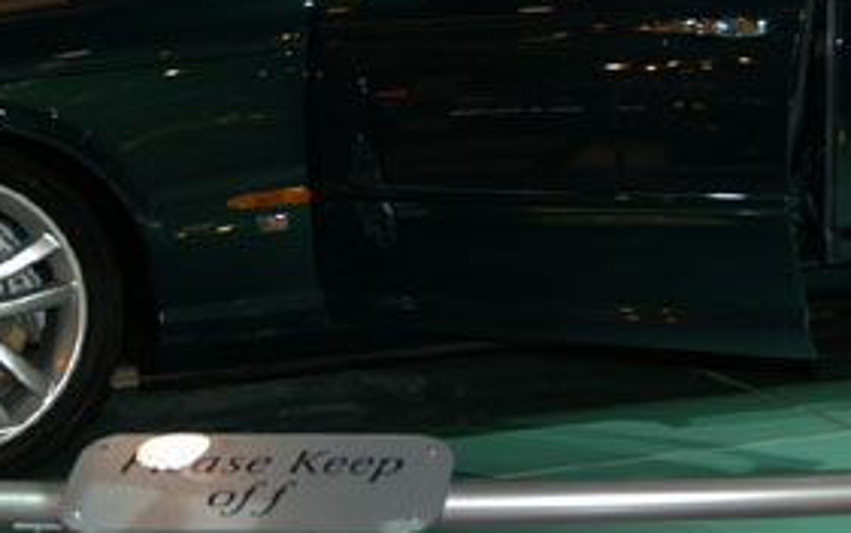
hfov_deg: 16.7
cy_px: 85
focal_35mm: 125
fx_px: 2901
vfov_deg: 10.5
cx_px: 477
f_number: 5
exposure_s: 1/60
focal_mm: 34
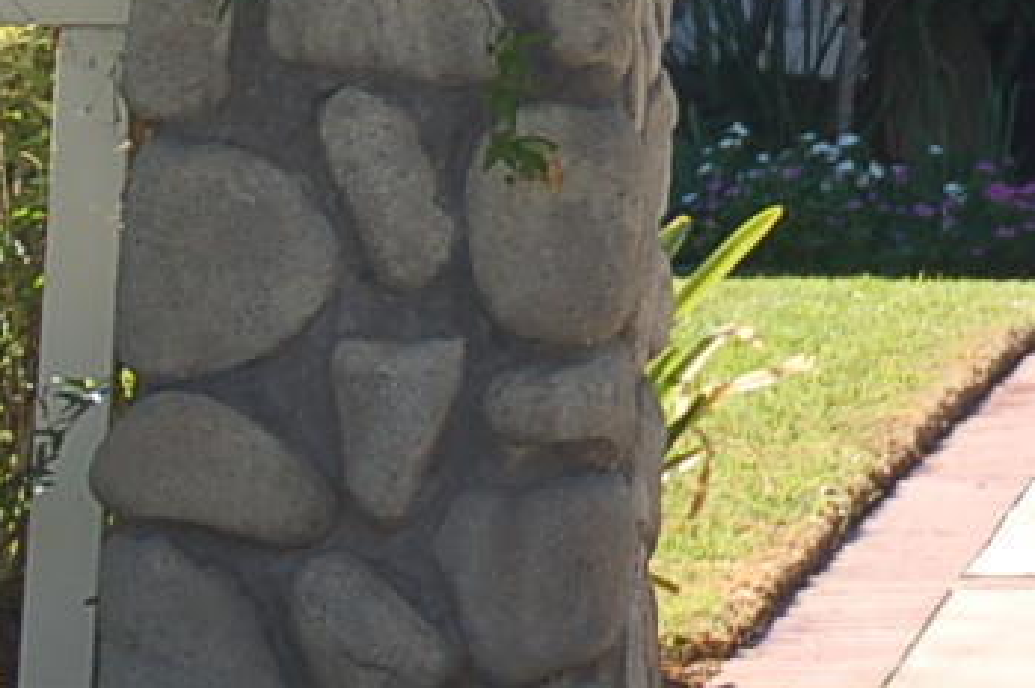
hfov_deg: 6.5
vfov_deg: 4.4
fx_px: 8904
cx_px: 1702
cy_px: -792
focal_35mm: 310
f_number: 5.6
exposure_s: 1/500
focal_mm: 48
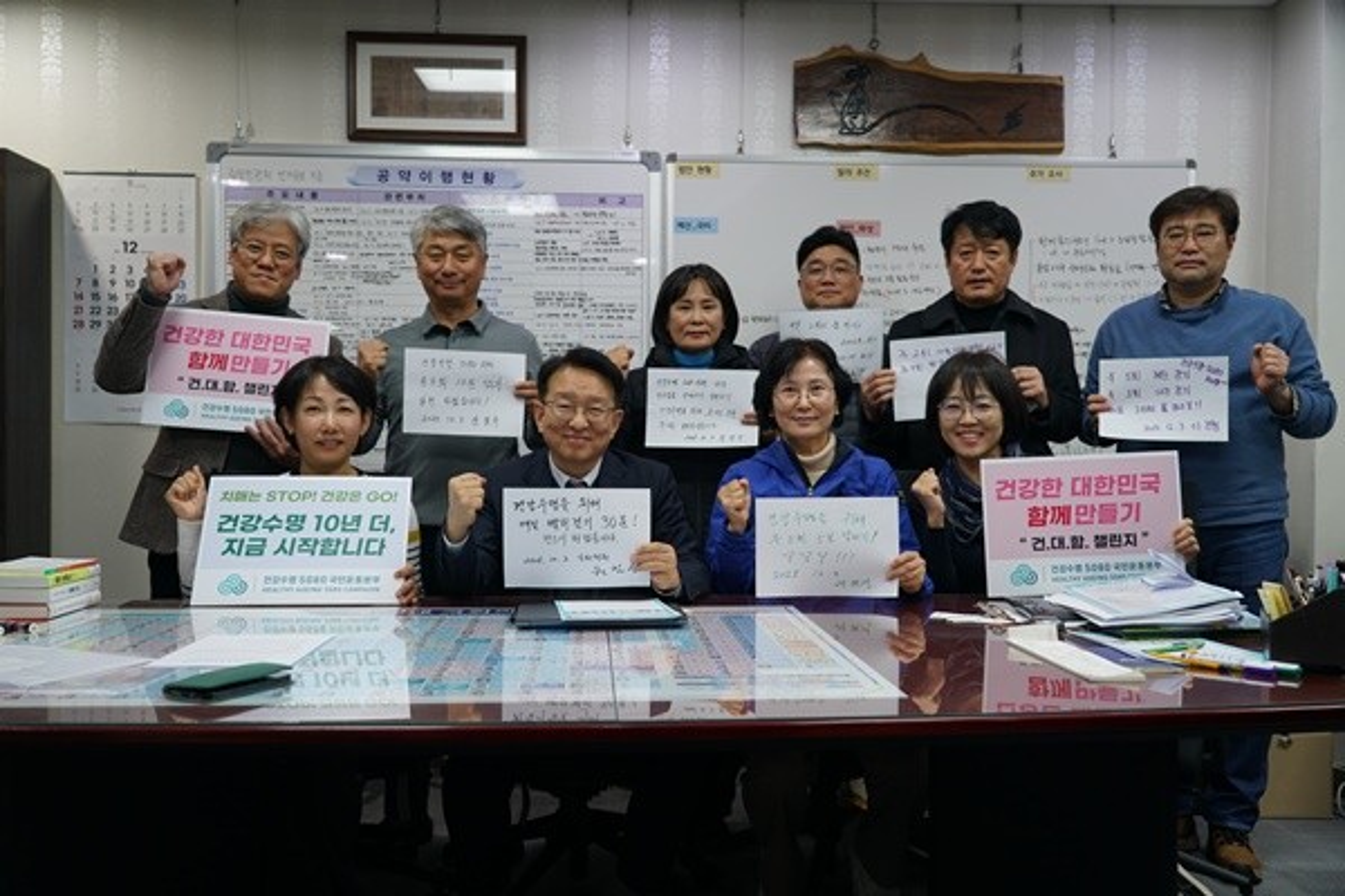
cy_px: 448
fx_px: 1158
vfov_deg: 42.3
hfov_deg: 60.3
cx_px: 672
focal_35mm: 31
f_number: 4
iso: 800
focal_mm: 31
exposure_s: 1/160
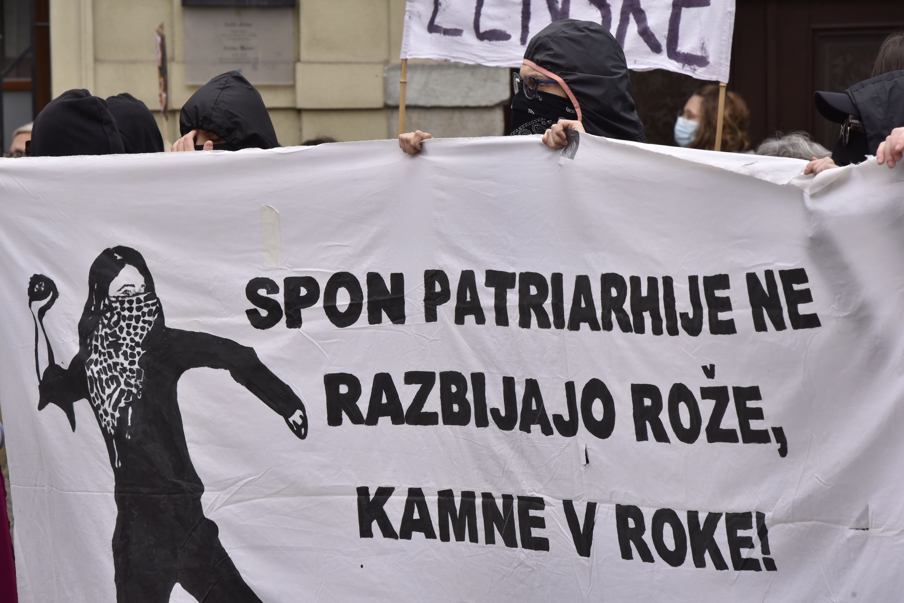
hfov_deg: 10.5
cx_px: 452
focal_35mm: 195
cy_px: 302
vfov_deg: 7.0
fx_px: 4898
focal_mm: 195
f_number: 11
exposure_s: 1/400
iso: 640
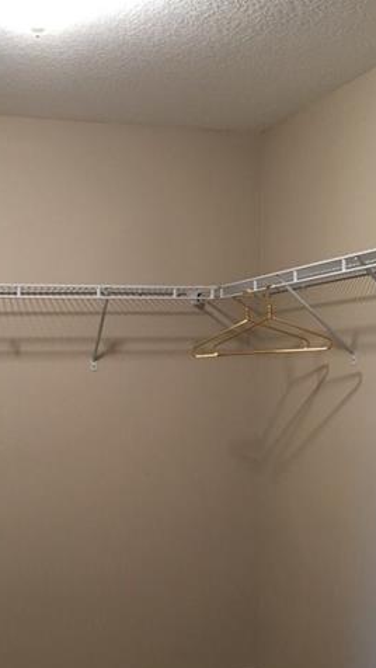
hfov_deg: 23.3
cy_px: 462
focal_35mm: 51
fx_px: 903
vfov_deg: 39.9
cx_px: 97
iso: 100
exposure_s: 1/15
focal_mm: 4.15
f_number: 2.2
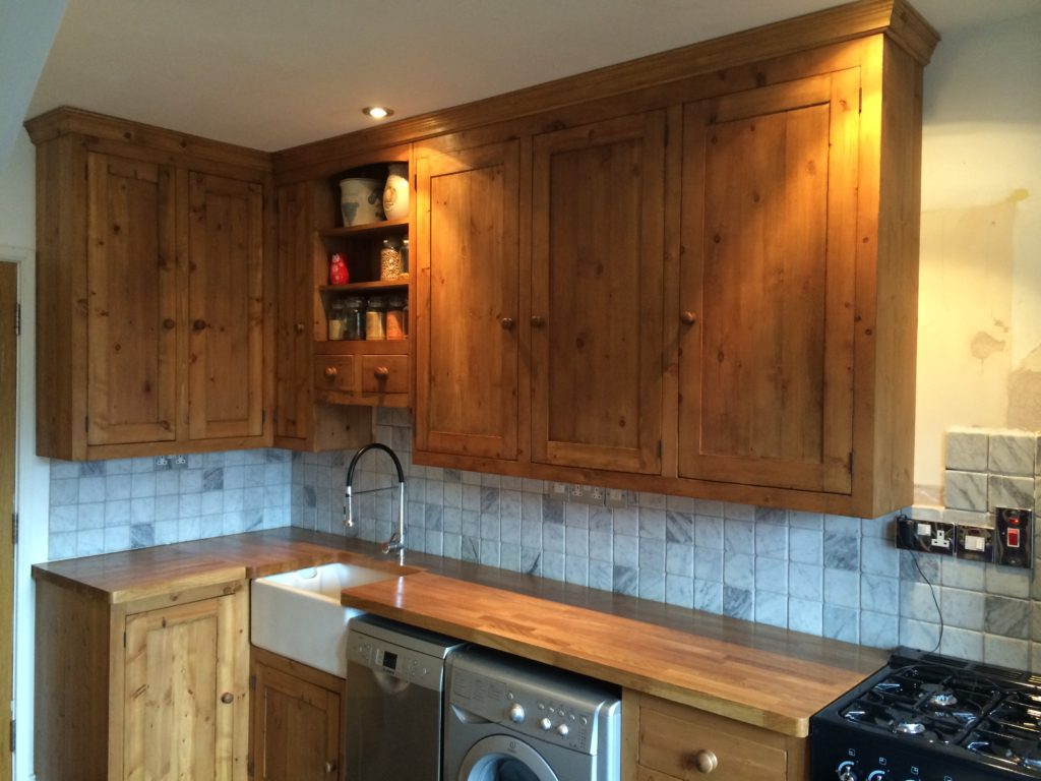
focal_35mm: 30
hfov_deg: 60.0
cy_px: 390
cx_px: 520
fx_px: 902
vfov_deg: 46.8
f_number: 2.2
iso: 200
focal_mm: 4.12
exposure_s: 1/30
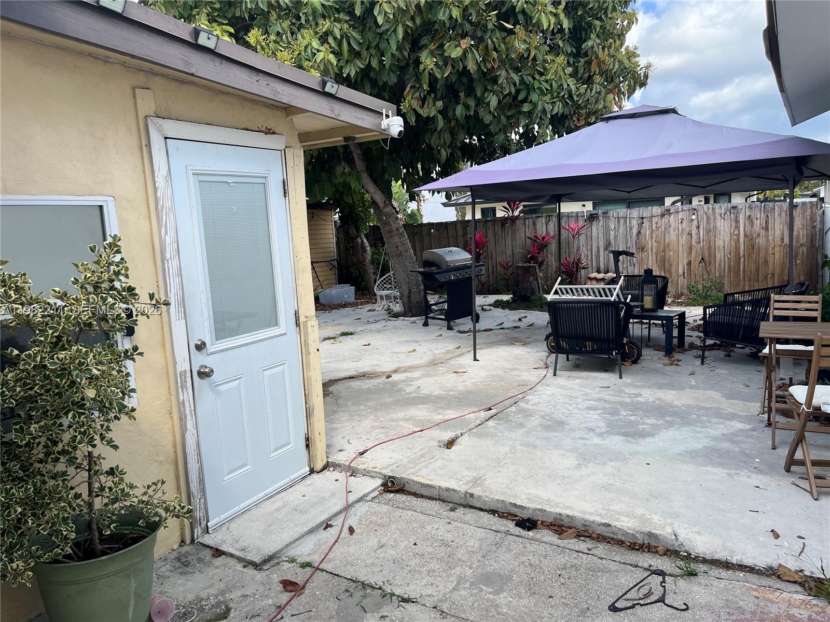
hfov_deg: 67.3
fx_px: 623
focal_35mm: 26
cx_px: 415
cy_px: 311
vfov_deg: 53.1
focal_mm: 5.1
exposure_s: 1/1151
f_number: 1.6
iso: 50
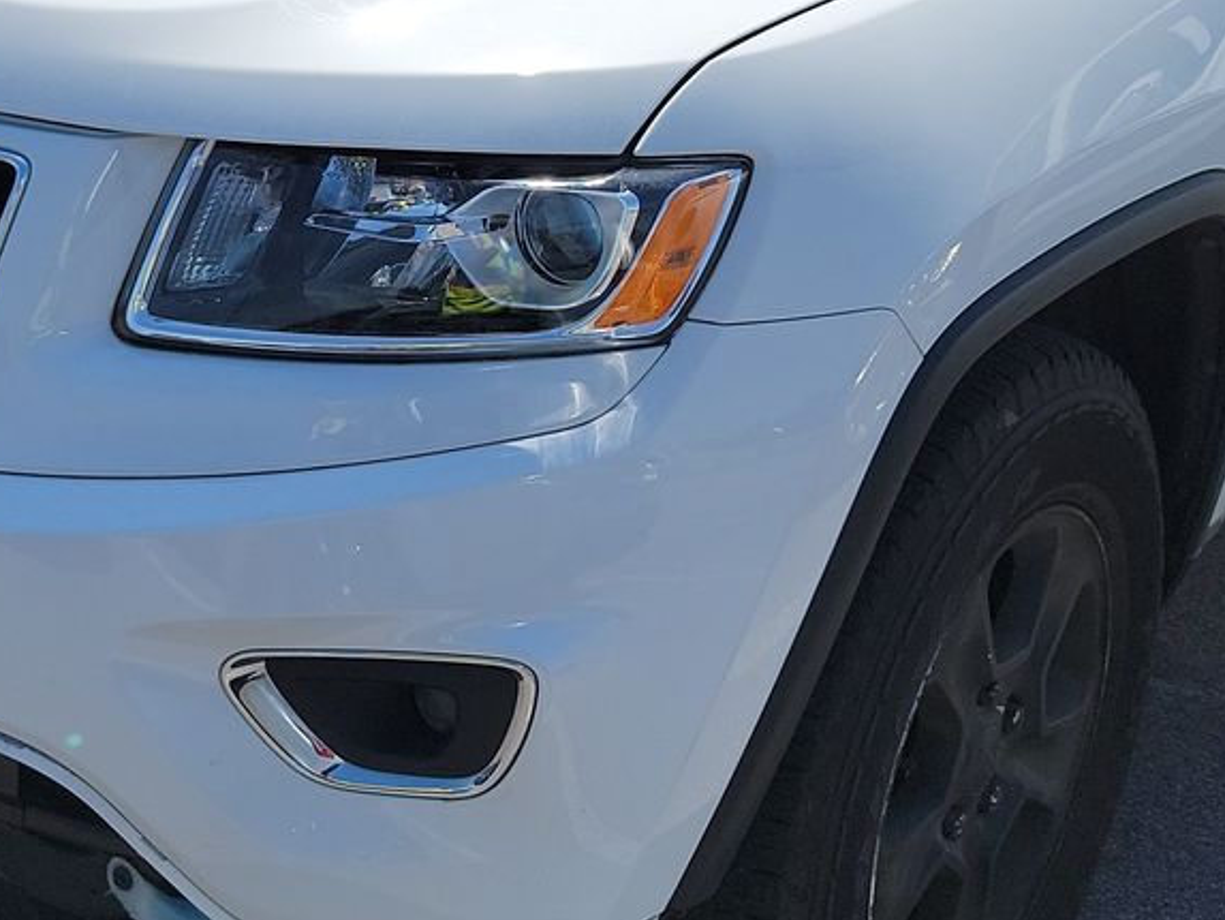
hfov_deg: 28.9
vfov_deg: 21.5
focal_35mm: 67
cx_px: 517
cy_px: 116
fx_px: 2372
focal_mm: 6.7
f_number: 1.8
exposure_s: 1/1188
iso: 50
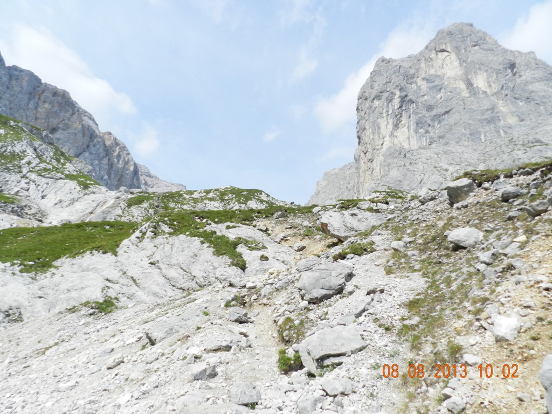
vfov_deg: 58.9
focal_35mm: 23
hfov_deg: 73.9
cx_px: 276
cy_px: 207
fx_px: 367
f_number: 4.5
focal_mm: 4
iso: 160
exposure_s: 1/800
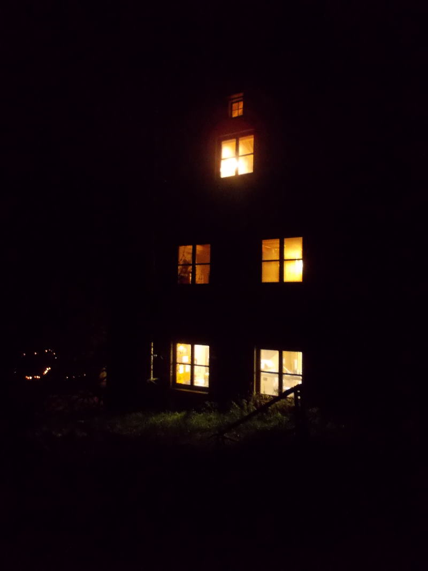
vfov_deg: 63.4
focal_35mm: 28
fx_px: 462
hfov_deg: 49.7
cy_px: 286
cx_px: 214
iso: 400
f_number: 2.7
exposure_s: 1/2
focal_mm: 4
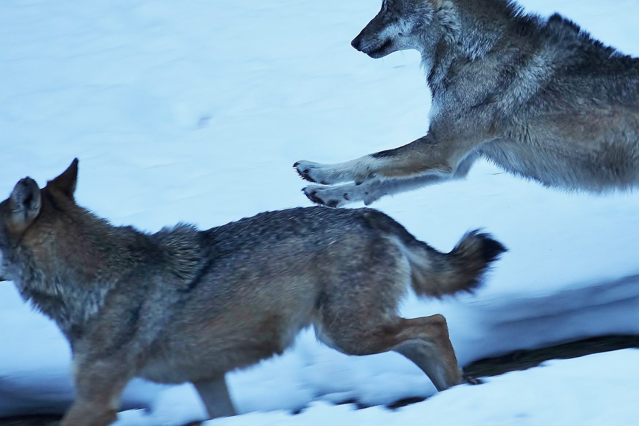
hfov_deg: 2.2
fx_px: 16629
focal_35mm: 937
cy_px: 194
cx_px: 474
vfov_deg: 1.5
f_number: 4
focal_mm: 219.33
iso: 125
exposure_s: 1/250
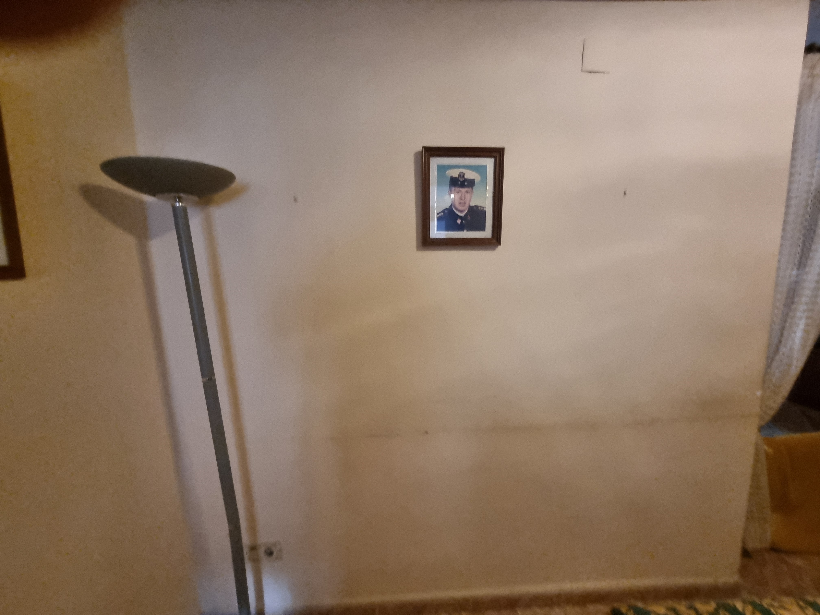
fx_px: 308
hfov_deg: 106.2
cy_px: 308
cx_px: 410
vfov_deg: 89.9
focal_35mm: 13
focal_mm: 2.2
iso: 640
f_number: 2.2
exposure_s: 1/25
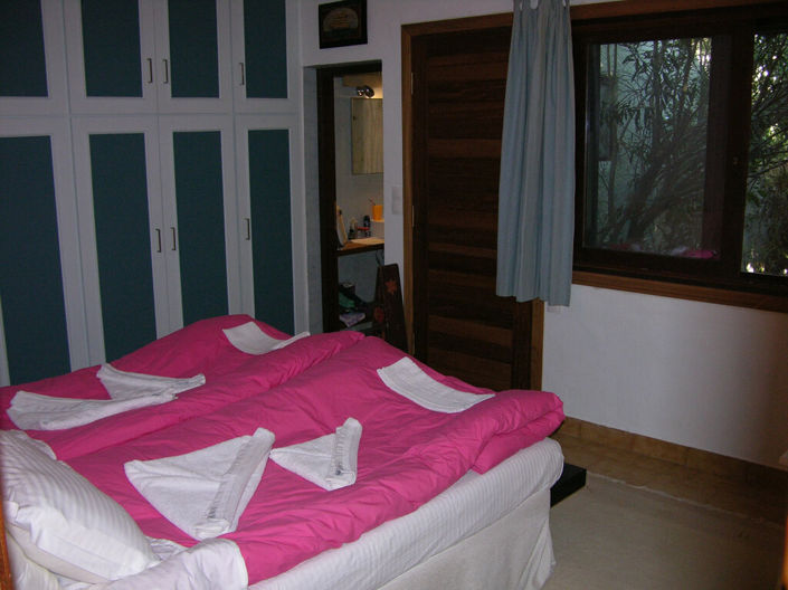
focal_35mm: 35
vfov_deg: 40.7
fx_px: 796
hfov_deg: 52.6
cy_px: 295
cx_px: 394
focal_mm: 8.9
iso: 200
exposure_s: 1/60.1
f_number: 2.8
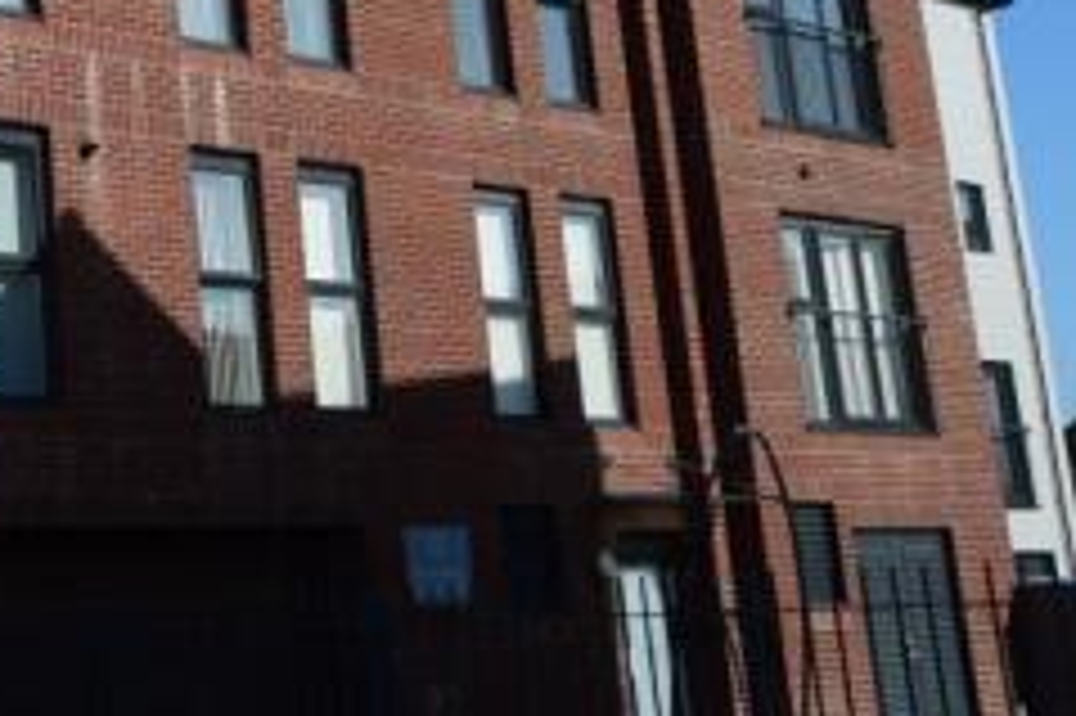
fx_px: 2210
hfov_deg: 25.4
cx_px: -106
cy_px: -97
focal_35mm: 74
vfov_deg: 17.7
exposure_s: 1/2500
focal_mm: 18
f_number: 5.6
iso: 400
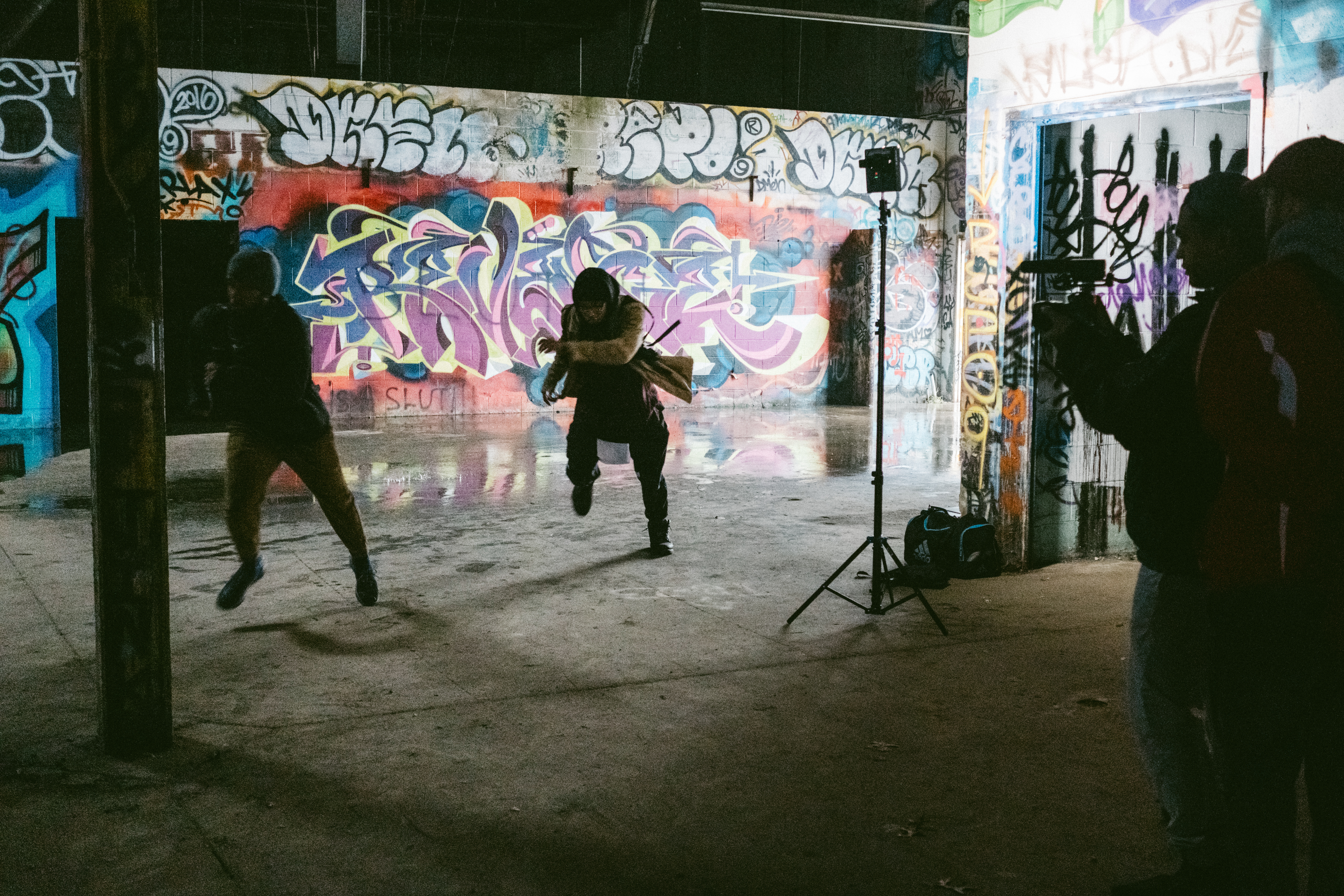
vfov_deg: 32.6
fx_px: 1531
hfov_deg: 47.4
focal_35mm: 41
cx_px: 672
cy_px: 448
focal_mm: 27
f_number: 3.2
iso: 1600
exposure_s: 1/180
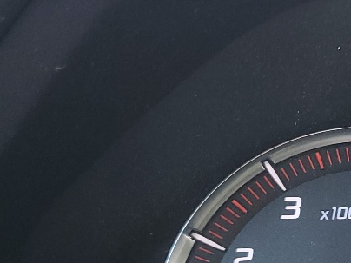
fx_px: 1044
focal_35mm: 103
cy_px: 188
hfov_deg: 16.5
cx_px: 593
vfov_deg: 14.3
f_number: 1.5
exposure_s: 1/120
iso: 74
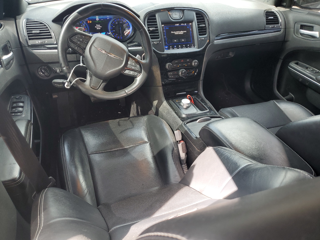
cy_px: 120
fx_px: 240
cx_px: 160
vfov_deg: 53.1
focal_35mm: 26
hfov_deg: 67.3
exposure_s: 1/60.2
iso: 53
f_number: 1.5
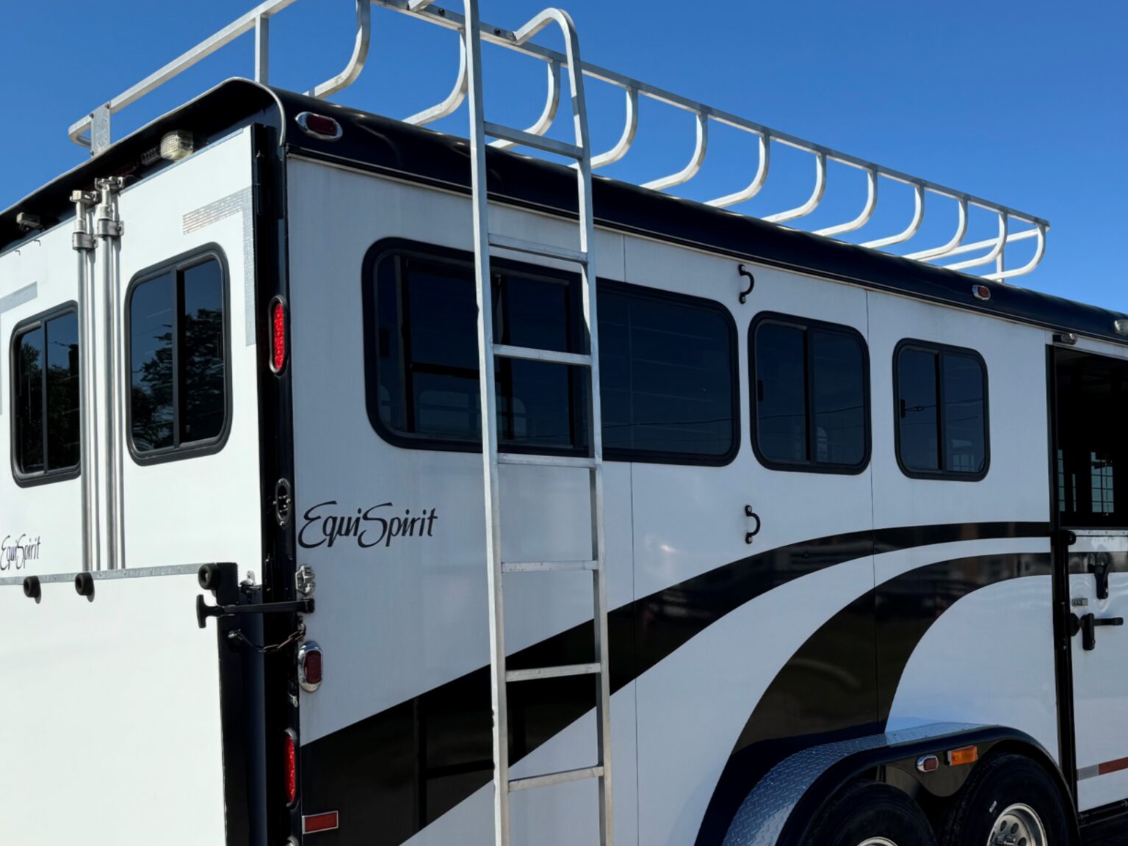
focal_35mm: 40
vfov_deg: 35.7
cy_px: 543
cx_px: 811
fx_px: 1303
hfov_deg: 45.6
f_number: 1.78
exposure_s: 1/4310
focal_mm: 6.76
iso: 80
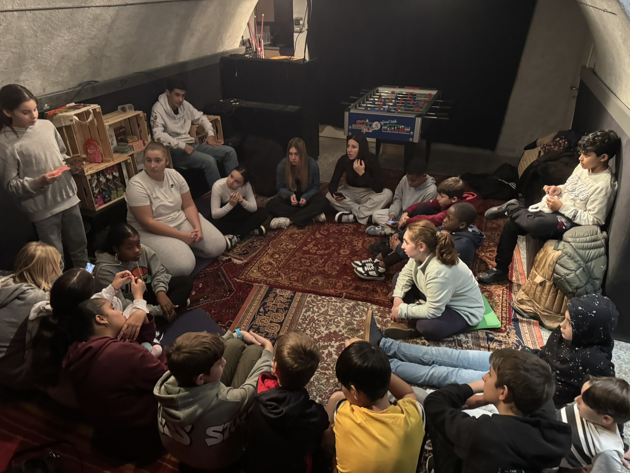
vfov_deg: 56.8
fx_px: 437
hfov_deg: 71.6
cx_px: 315
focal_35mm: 24
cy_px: 236
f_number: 1.78
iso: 1250
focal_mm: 6.76
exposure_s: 1/25
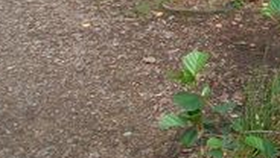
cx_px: 344
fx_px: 899
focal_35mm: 121
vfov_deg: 9.4
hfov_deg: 16.9
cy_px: -161
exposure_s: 1/144
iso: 80
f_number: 2.9
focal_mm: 5.7
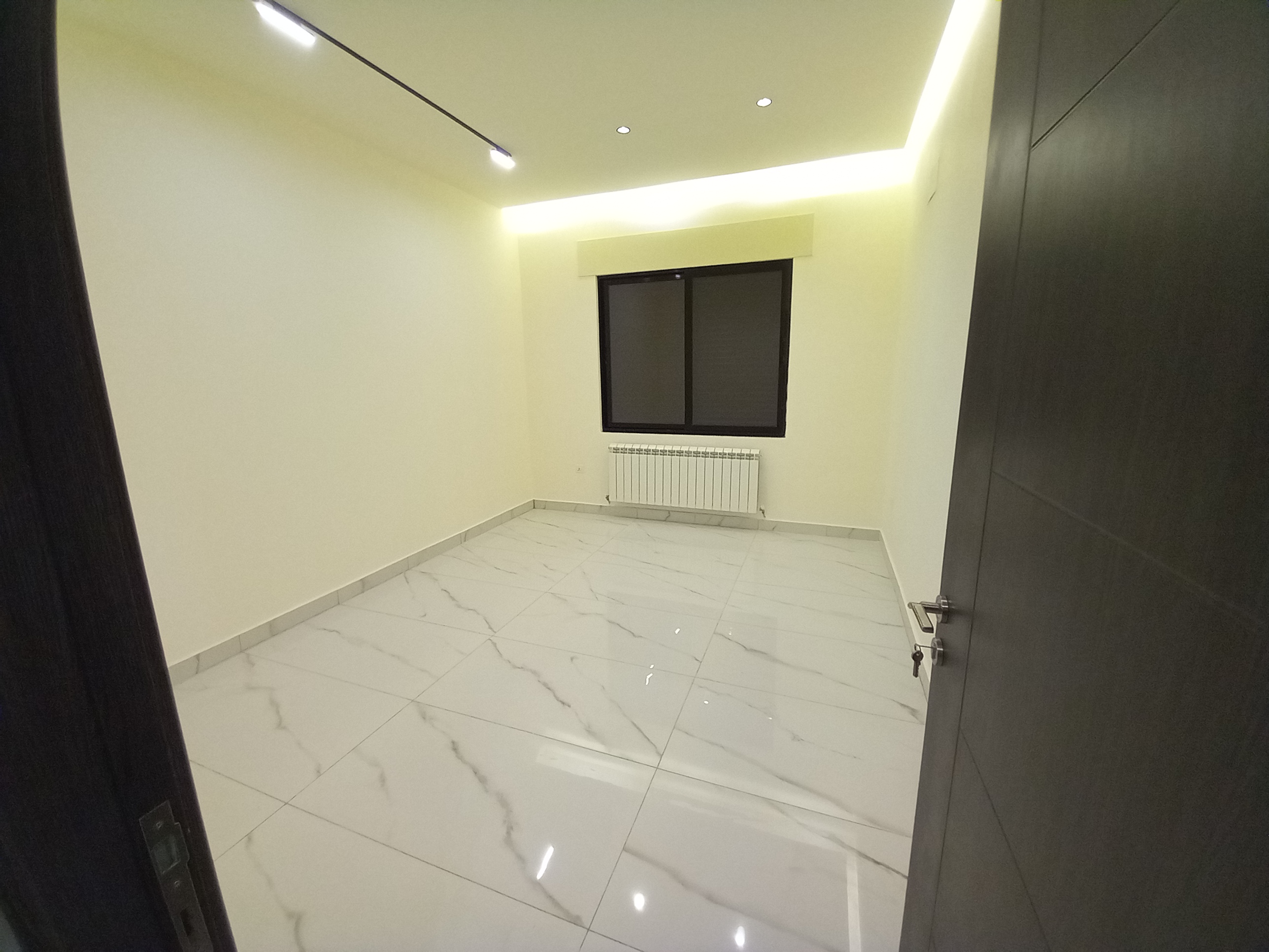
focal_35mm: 13
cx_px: 634
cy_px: 476
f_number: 2.2
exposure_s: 1/50
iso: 160
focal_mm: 1.13
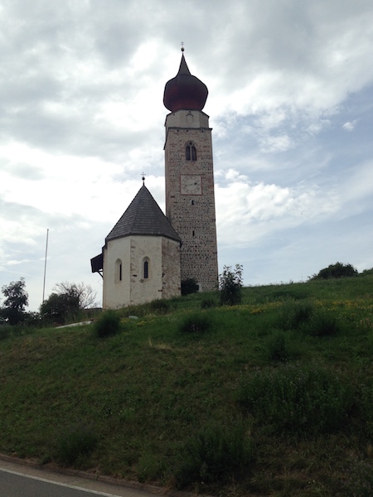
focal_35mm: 33
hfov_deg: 42.9
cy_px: 248
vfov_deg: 55.4
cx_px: 186
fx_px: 474
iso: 50
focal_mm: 4.12
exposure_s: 1/1808
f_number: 2.4
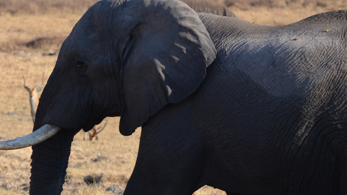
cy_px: 140
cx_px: 74
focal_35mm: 614
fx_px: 5648
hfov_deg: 3.5
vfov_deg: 2.0
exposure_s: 1/500
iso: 200
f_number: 5.6
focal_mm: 210
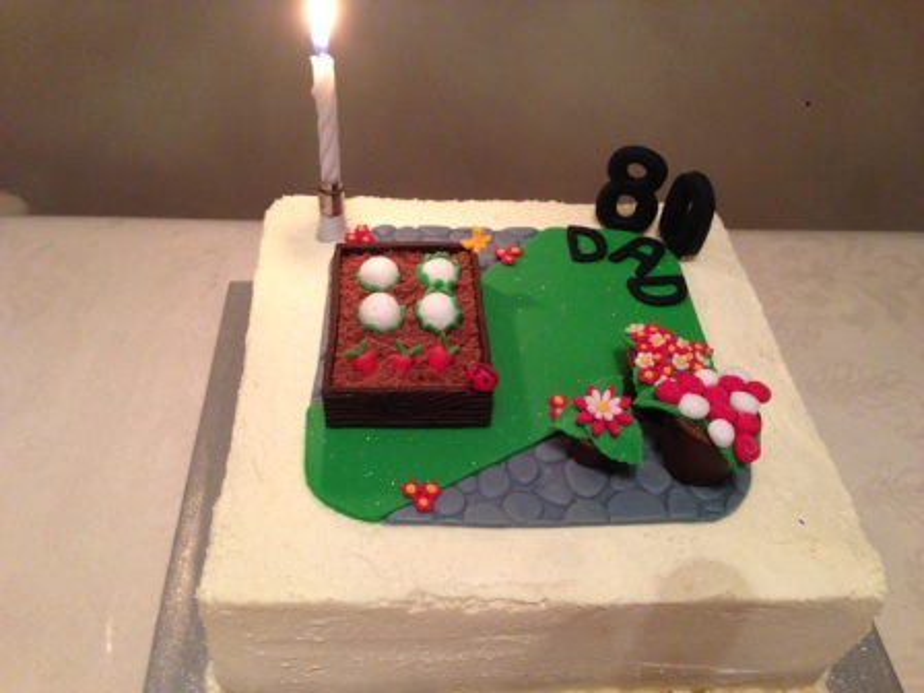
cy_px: 346
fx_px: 881
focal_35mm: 33
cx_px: 462
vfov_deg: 42.9
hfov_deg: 55.4
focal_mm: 4.12
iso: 200
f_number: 2.4
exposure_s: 1/20
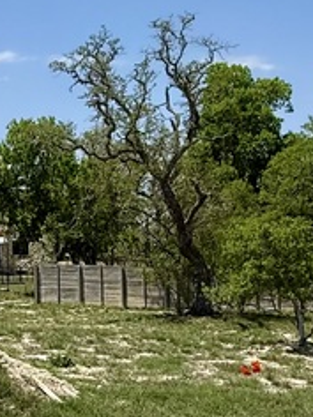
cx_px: -18
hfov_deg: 21.9
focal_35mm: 64
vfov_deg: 30.3
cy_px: 224
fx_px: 772
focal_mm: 2.22
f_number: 2.2
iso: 50
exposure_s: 1/2611
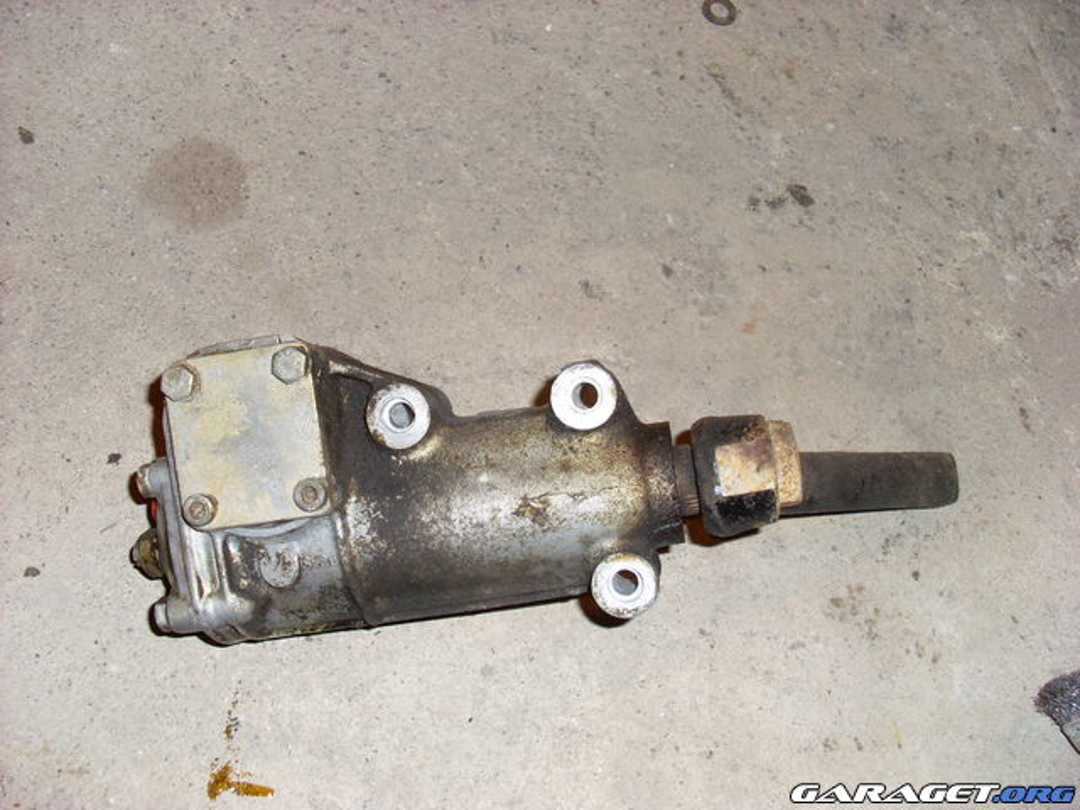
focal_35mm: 38
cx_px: 540
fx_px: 1186
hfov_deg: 49.0
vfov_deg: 37.7
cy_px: 405
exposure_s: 1/45
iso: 100
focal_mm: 6.3
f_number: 3
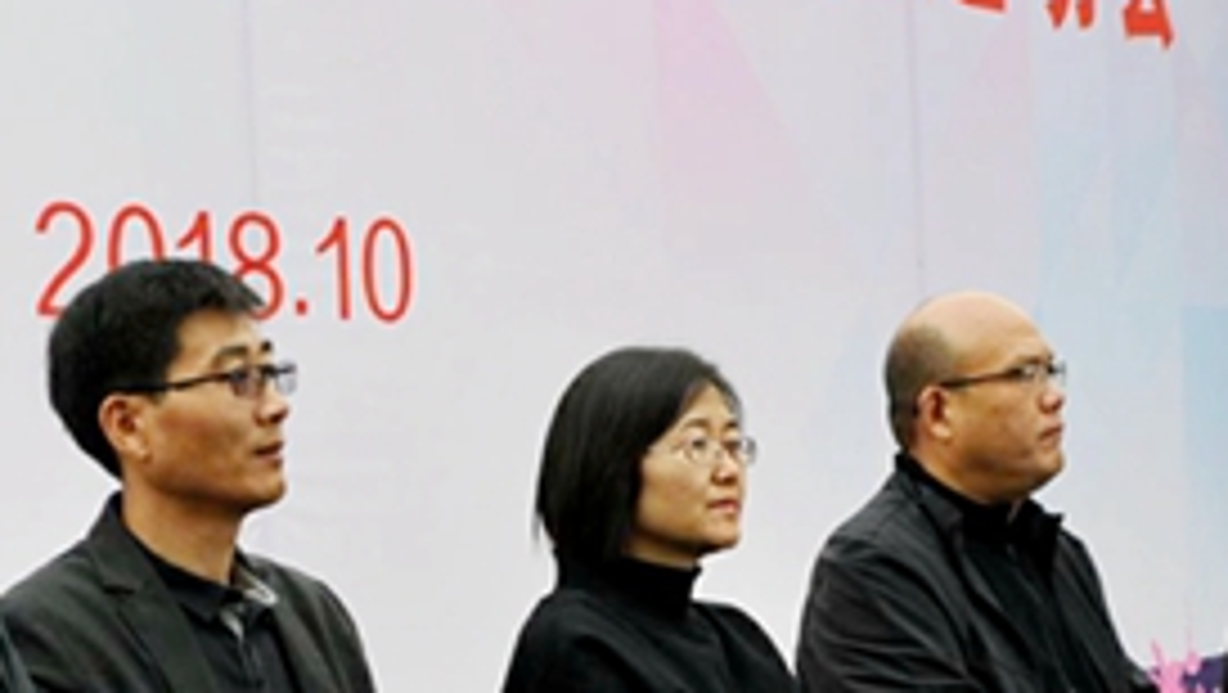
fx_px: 3291
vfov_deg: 12.0
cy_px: 587
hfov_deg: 20.9
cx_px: 270
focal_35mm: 101
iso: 200
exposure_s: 1/125
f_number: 5.6
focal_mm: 22
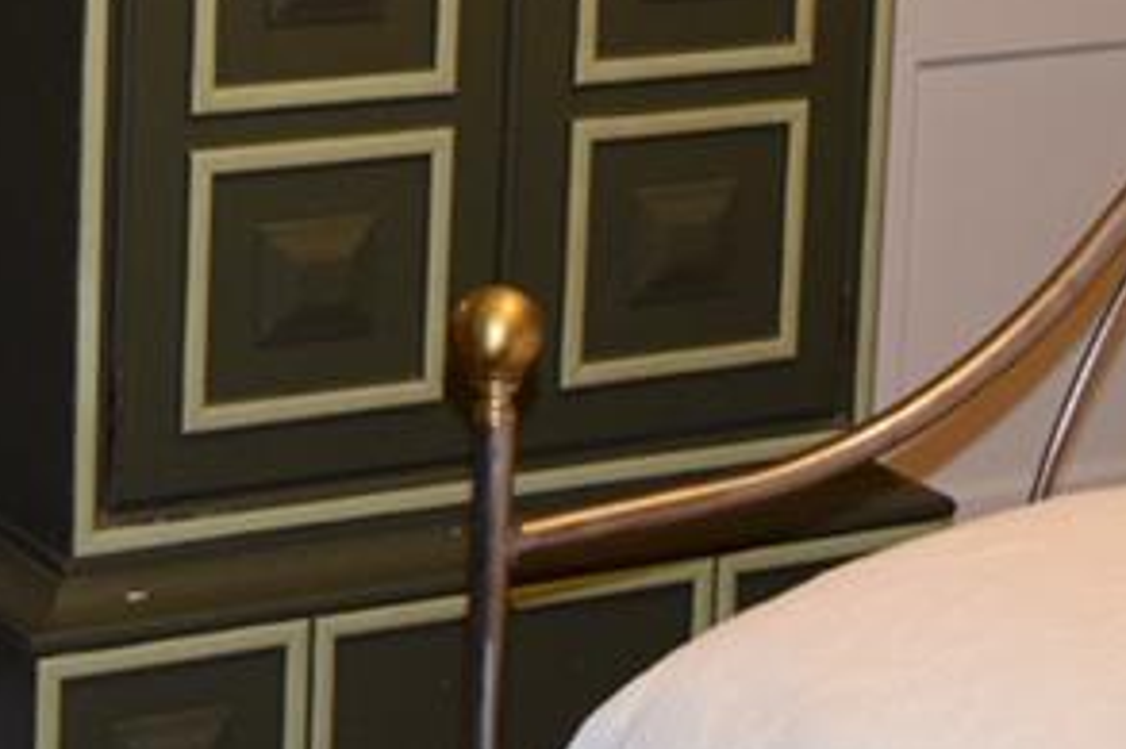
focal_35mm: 126
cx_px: 215
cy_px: -192
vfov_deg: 10.7
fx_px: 3939
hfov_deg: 16.1
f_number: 4
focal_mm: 24
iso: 1250
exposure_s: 1/60
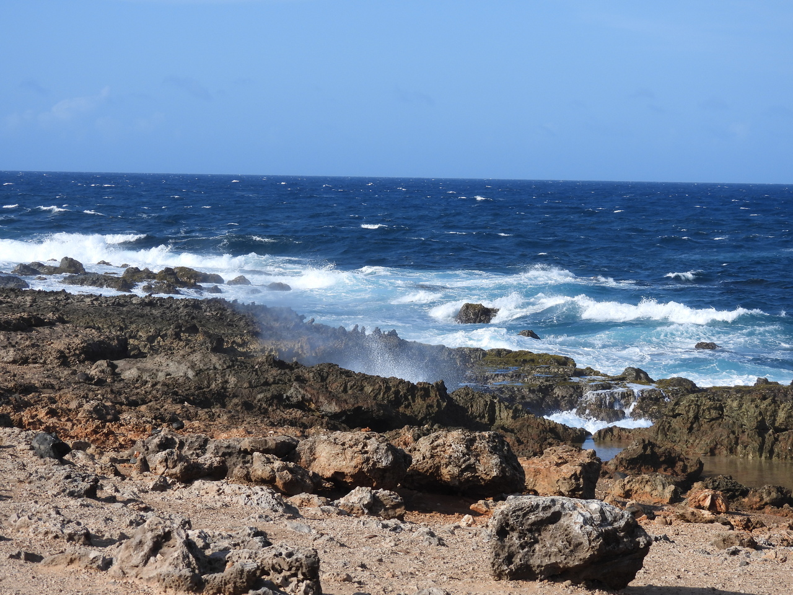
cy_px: 298
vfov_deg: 17.4
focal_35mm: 85
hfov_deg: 23.0
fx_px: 1947
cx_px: 396
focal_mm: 15.2
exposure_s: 1/1250
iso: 100
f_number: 4
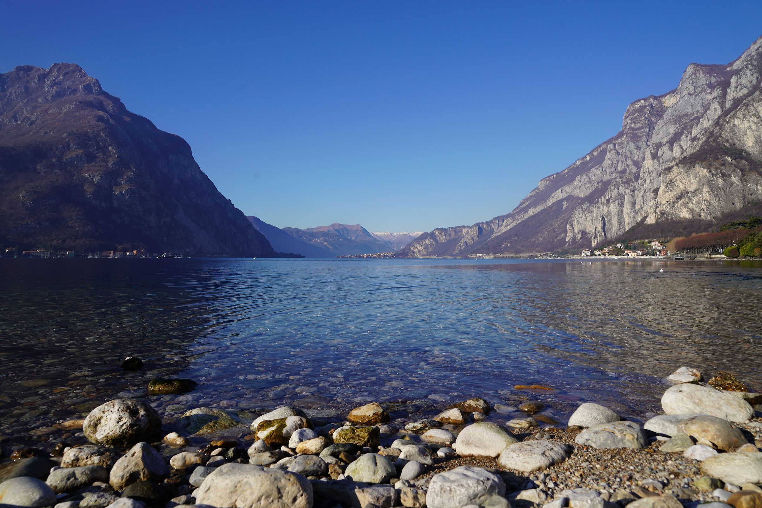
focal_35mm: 25
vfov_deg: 51.3
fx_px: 529
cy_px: 254
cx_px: 381
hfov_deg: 71.5
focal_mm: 25
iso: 100
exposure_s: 1/200
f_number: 10
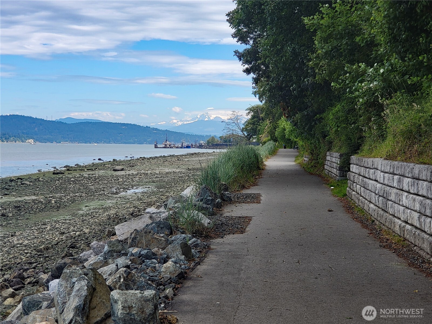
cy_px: 162
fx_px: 649
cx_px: 216
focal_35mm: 52
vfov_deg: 28.0
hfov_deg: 36.8
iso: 25
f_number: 2.4
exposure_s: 1/664
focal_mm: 6
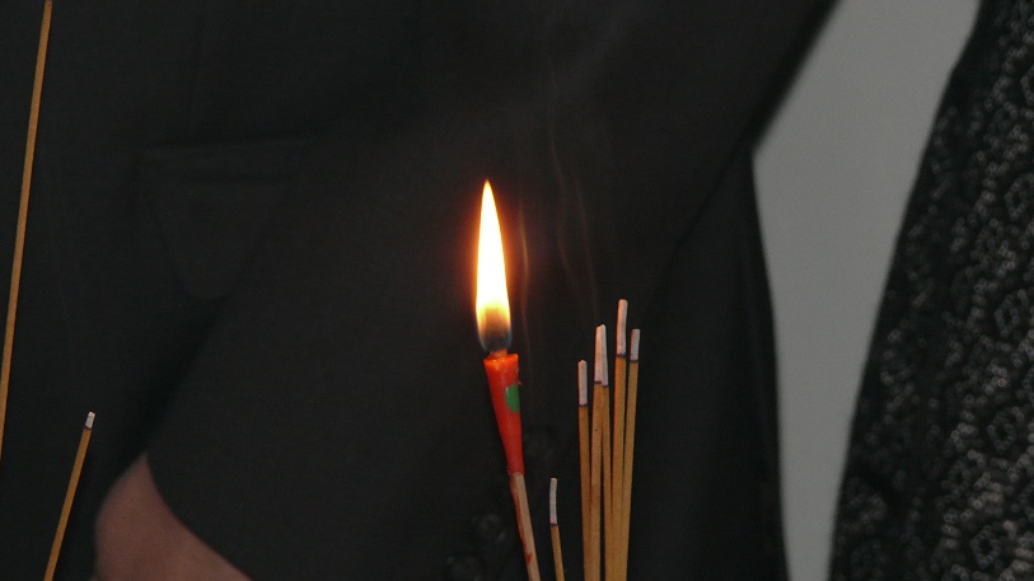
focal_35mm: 315
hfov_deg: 6.9
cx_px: 516
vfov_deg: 3.9
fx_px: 8635
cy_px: 311
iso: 200
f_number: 4.5
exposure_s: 1/30
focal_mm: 54.5
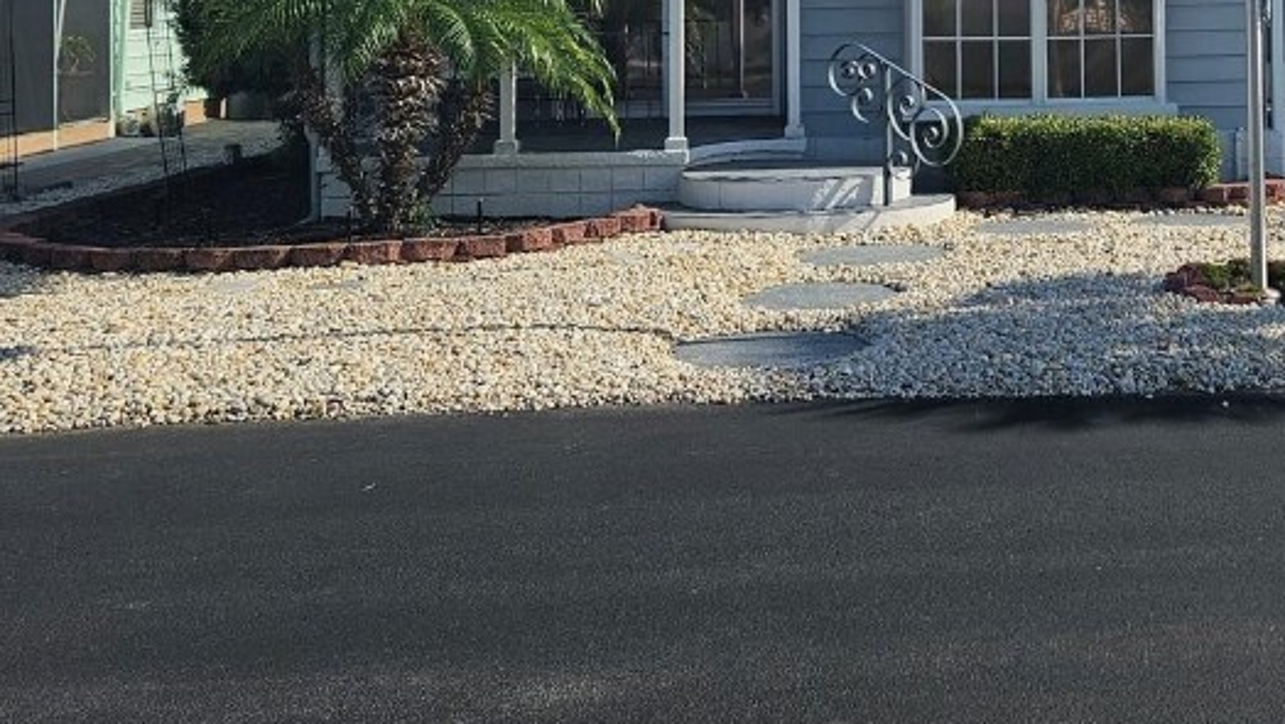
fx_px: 1670
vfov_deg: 23.1
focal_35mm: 49
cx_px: 1020
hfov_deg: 40.4
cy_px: -49
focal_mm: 5.4
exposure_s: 1/2745
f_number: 1.8
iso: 25
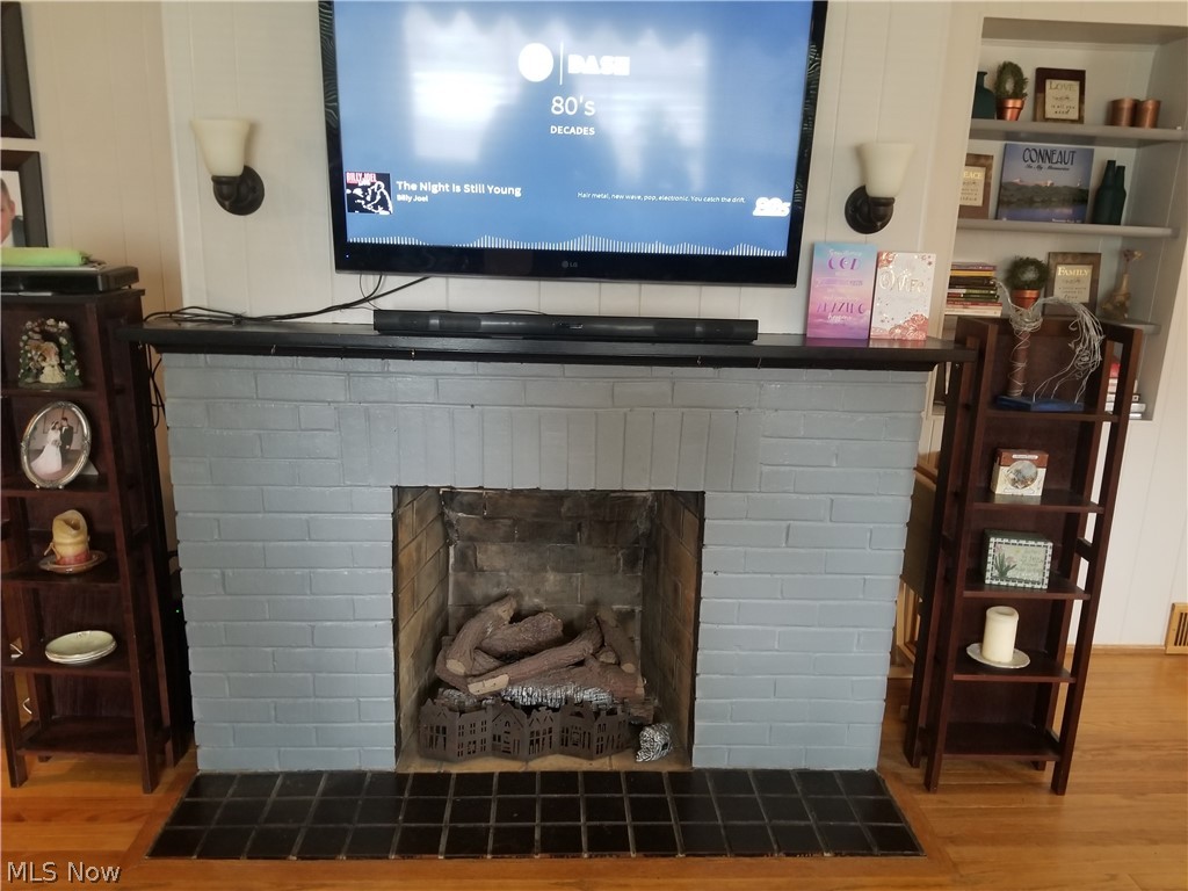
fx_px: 892
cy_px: 446
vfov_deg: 53.1
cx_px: 594
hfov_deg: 67.3
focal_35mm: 26
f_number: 1.7
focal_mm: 4.3
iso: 200
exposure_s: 1/10
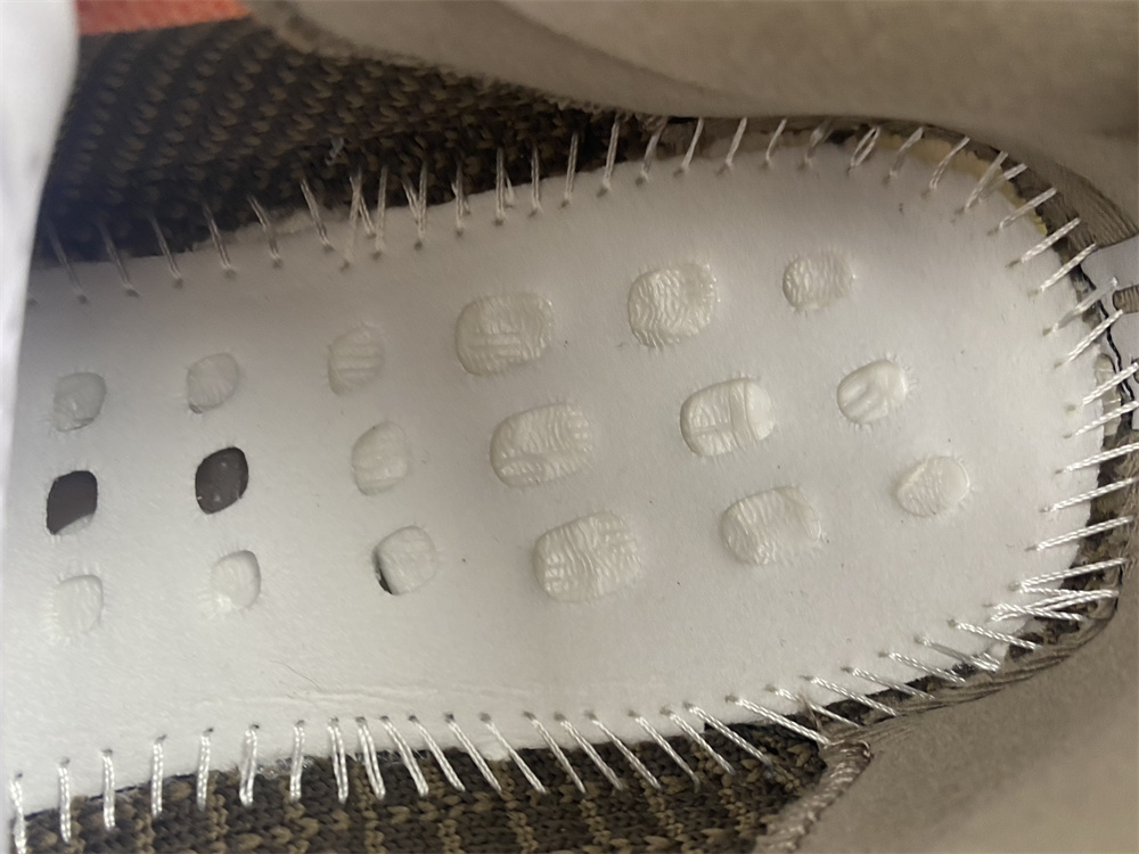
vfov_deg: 53.1
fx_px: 856
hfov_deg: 67.3
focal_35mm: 26
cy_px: 427
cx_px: 570
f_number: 1.8
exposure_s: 1/50
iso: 125
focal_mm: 4.25
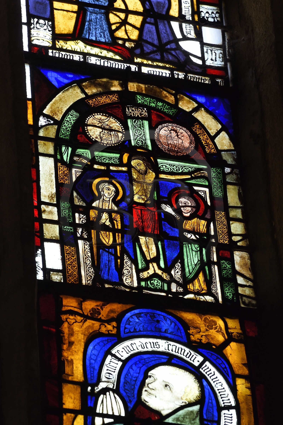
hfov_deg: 6.9
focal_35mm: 200
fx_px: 2358
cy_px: 212
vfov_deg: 10.3
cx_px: 142
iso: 800
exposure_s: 1/50
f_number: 7.1
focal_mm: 200
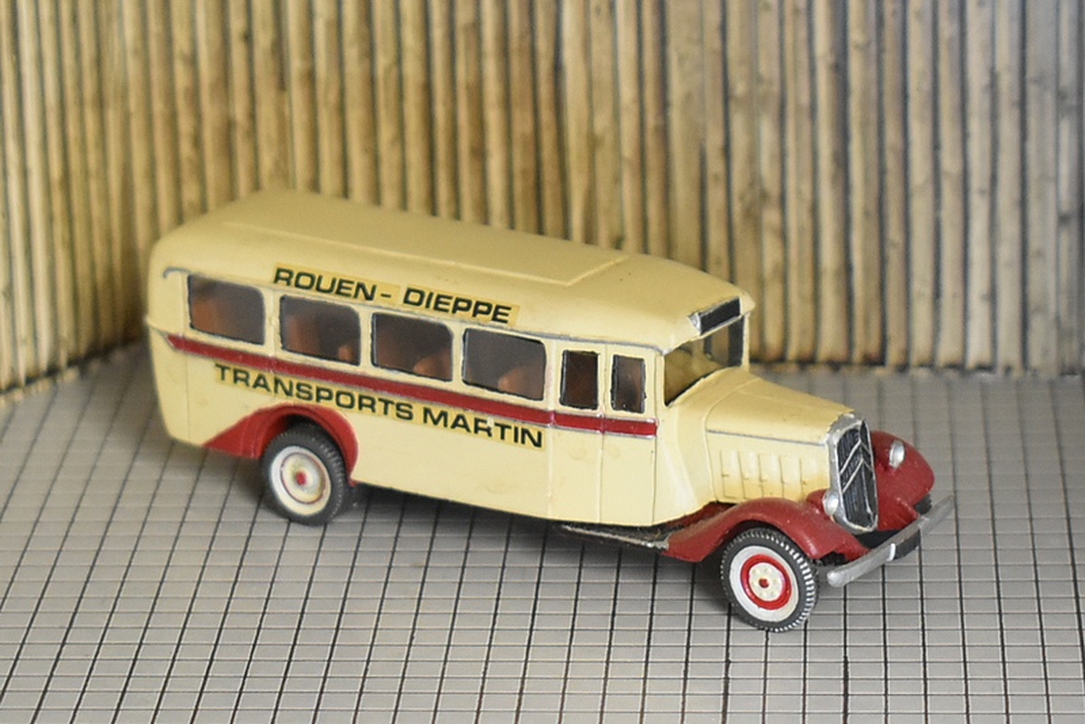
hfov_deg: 31.9
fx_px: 1899
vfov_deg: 21.6
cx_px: 542
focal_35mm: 63
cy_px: 362
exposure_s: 1/60
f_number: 5
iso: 1800
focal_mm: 42
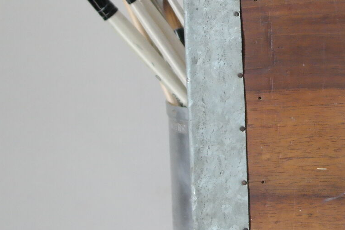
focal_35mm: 228
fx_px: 2185
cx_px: 574
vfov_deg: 6.0
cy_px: -80
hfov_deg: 8.7
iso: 800
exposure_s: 1/60
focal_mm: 38
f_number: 5
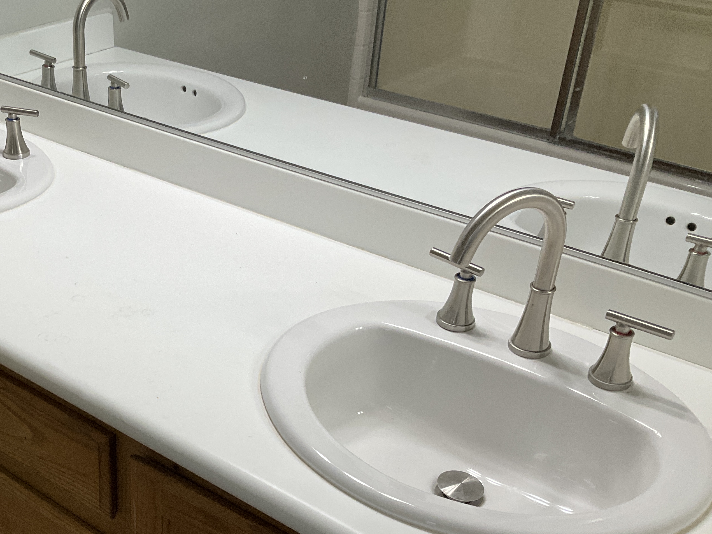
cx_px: 178
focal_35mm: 46
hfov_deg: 40.1
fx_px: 946
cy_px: 359
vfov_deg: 31.2
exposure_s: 1/120
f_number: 1.8
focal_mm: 3
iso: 64
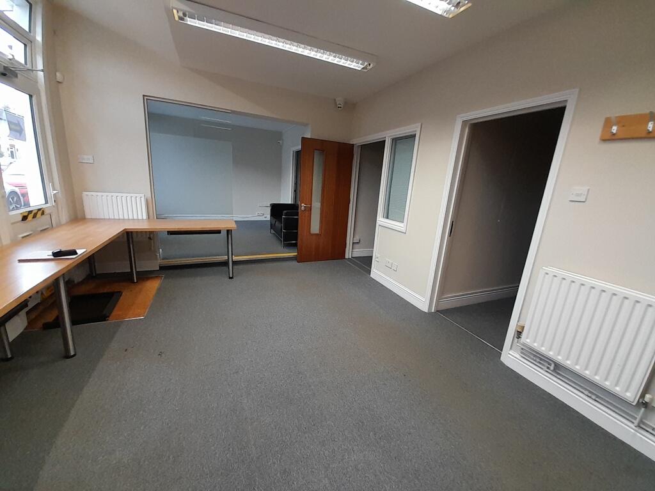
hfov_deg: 106.2
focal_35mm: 13
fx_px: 246
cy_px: 246
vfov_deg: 89.9
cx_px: 328
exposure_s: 1/50
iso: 80
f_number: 2.2
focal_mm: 1.13
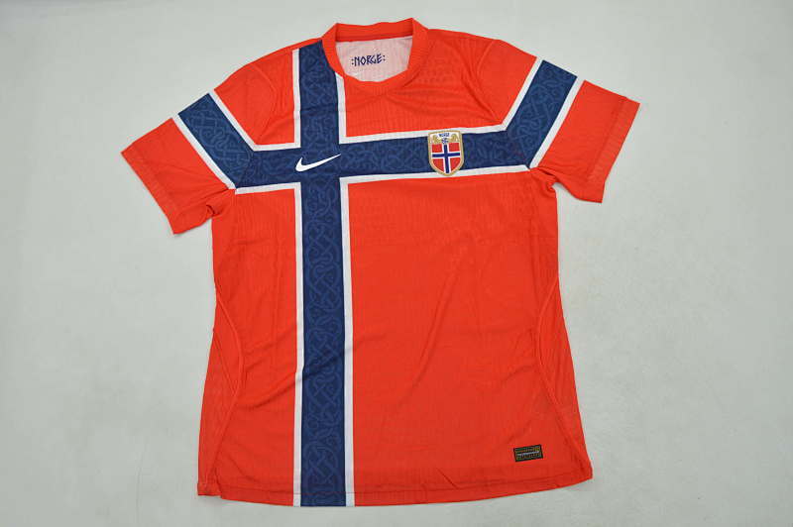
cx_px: 396
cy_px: 264
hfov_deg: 57.3
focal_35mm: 33
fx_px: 726
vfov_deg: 39.9
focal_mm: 22
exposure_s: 1/200
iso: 400
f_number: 8
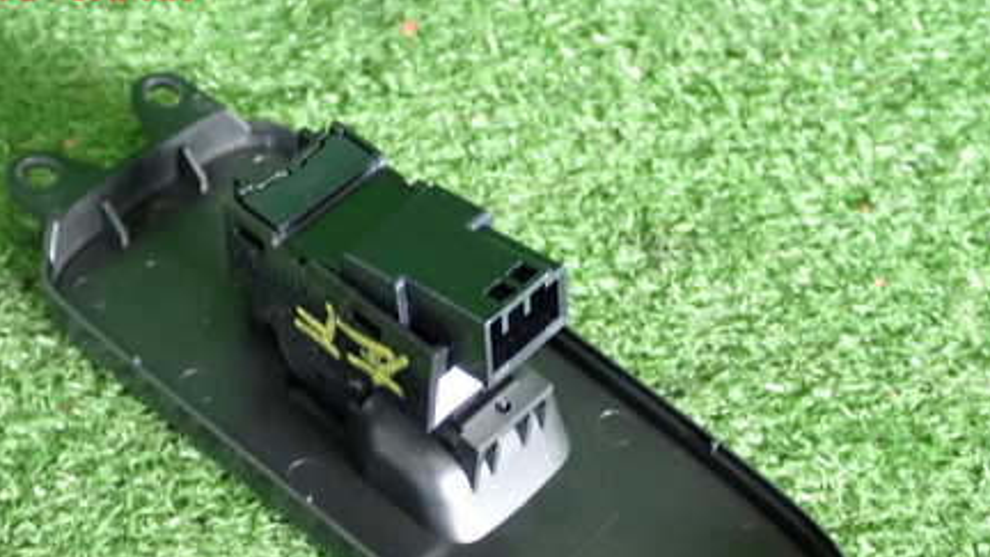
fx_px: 1628
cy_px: 472
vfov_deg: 19.2
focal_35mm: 62
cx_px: 463
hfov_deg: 33.8
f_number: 2.8
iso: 400
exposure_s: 1/40
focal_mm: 7.31
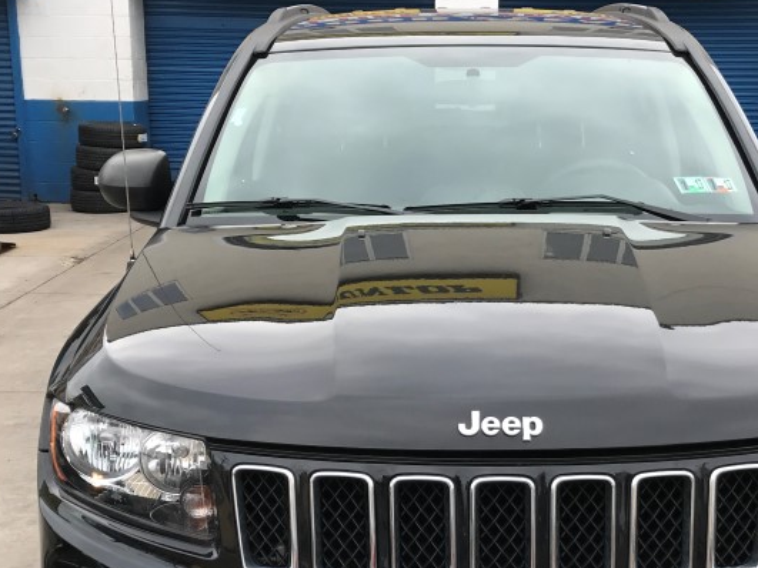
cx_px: 461
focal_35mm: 54
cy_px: 440
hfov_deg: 35.4
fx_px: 1182
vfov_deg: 26.6
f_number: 1.8
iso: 20
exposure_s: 1/416
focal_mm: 3.99
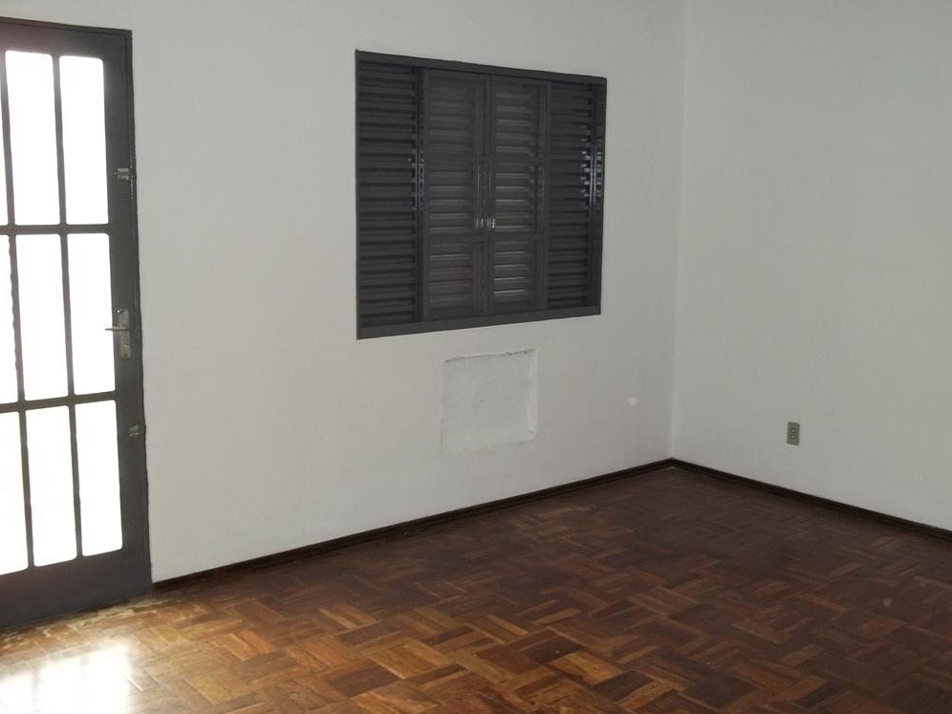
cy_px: 359
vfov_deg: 38.7
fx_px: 1018
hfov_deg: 50.1
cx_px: 487
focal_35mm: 37
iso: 160
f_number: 3.1
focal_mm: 6.5
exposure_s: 1/30
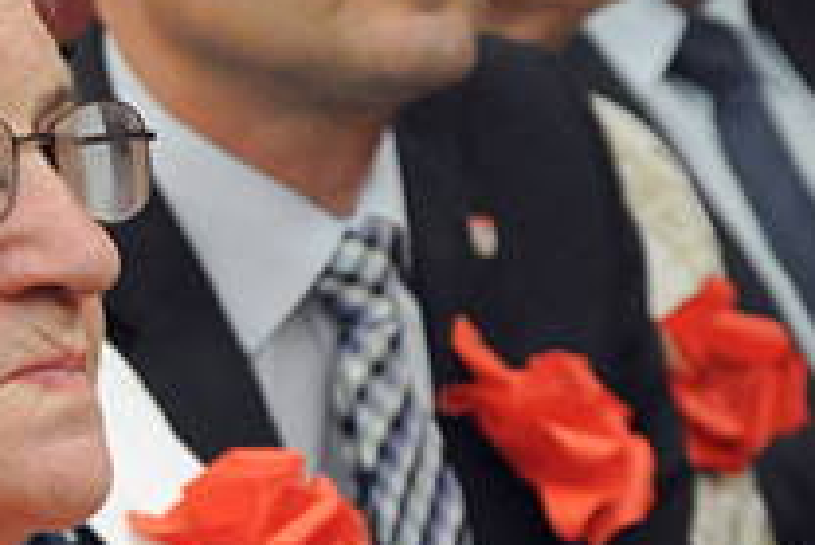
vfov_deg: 3.0
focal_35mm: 459
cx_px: -67
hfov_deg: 4.5
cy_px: 551
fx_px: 10399
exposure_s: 1/80
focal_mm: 75
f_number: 5.6
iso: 2500
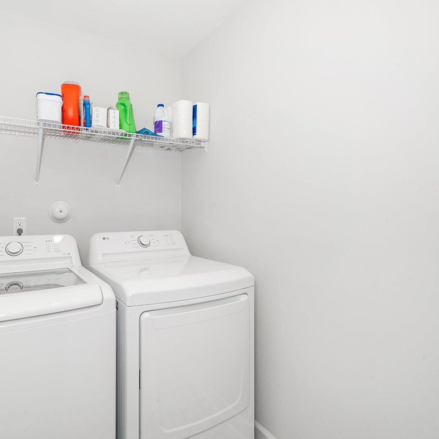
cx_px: 141
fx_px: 258
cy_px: 218
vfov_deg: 80.7
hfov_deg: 77.7
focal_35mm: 18
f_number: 11
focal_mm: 14
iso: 640
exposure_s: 1/125
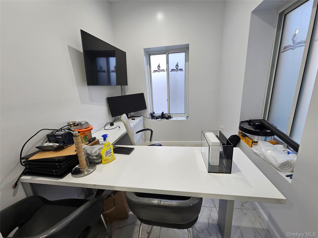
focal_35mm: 13
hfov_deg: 106.2
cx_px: 159
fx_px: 119
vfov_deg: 89.9
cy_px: 119
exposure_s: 1/60
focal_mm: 2.2
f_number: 2.2
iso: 160
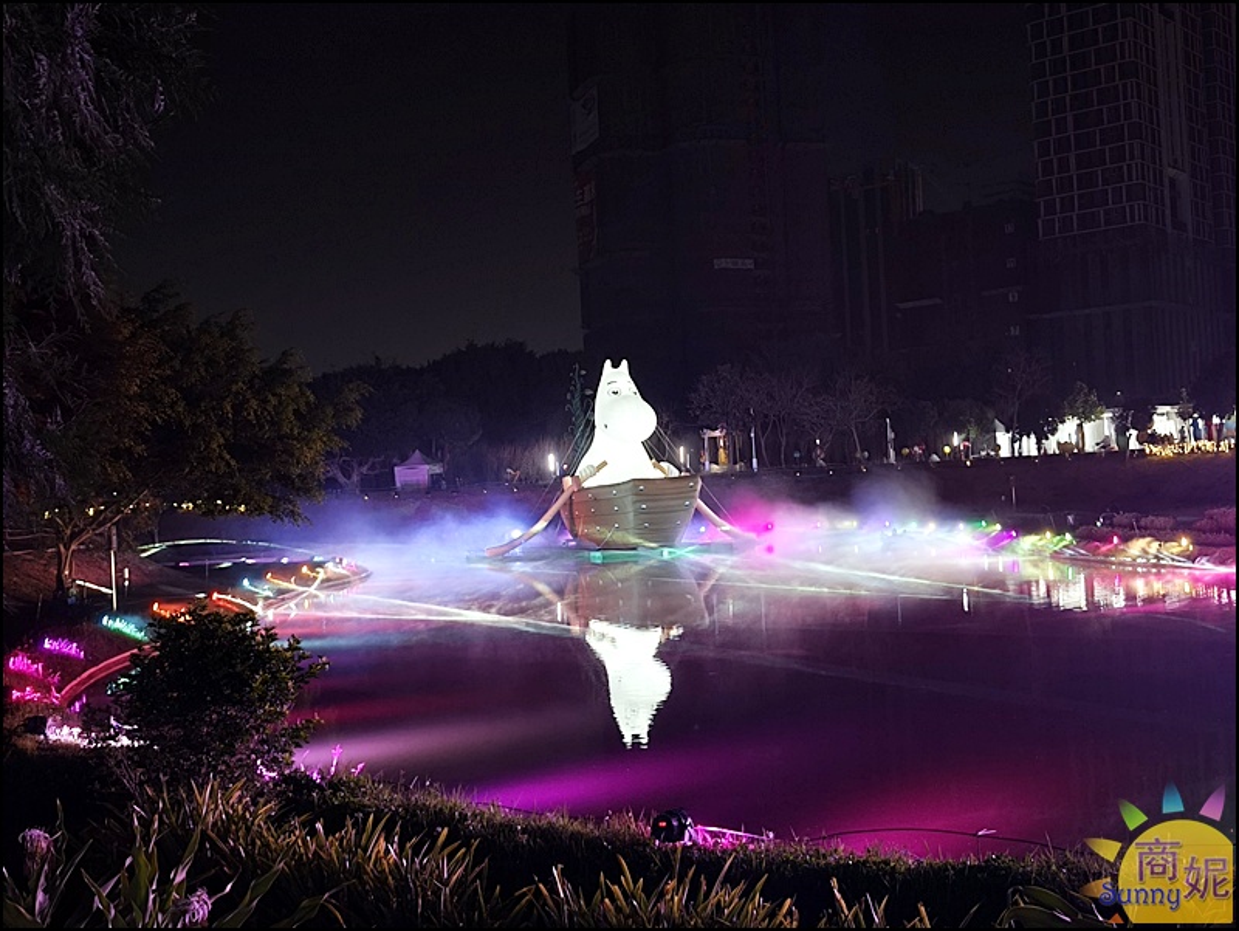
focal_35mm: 41
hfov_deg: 45.7
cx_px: 620
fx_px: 1468
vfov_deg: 35.2
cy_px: 466
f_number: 1.6
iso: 2500
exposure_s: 1/24
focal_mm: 6.57
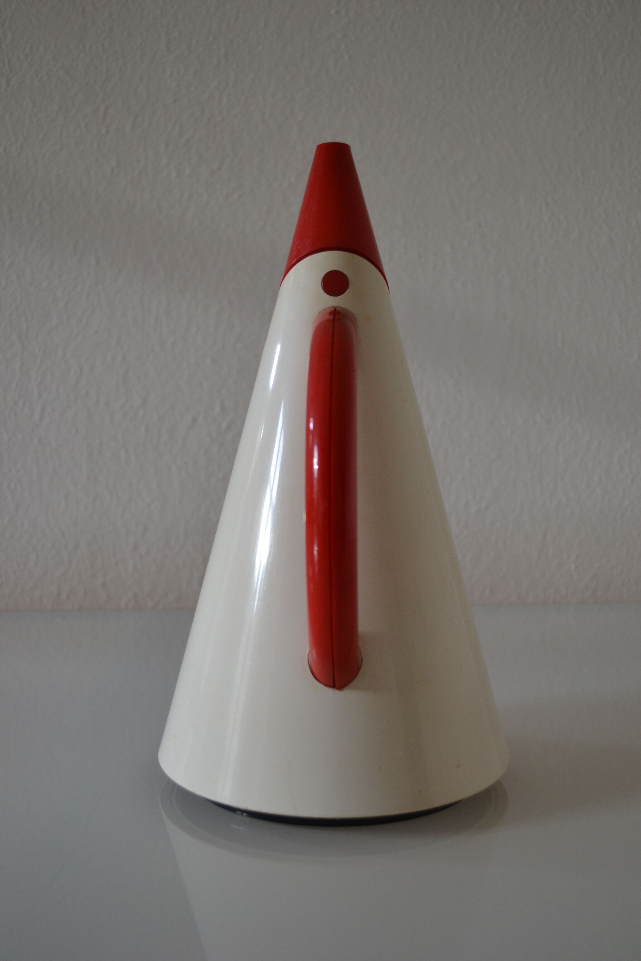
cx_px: 320
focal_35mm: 36
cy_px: 480
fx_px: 961
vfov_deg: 53.1
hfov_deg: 36.9
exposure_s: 1/30
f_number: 4
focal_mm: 24
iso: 400
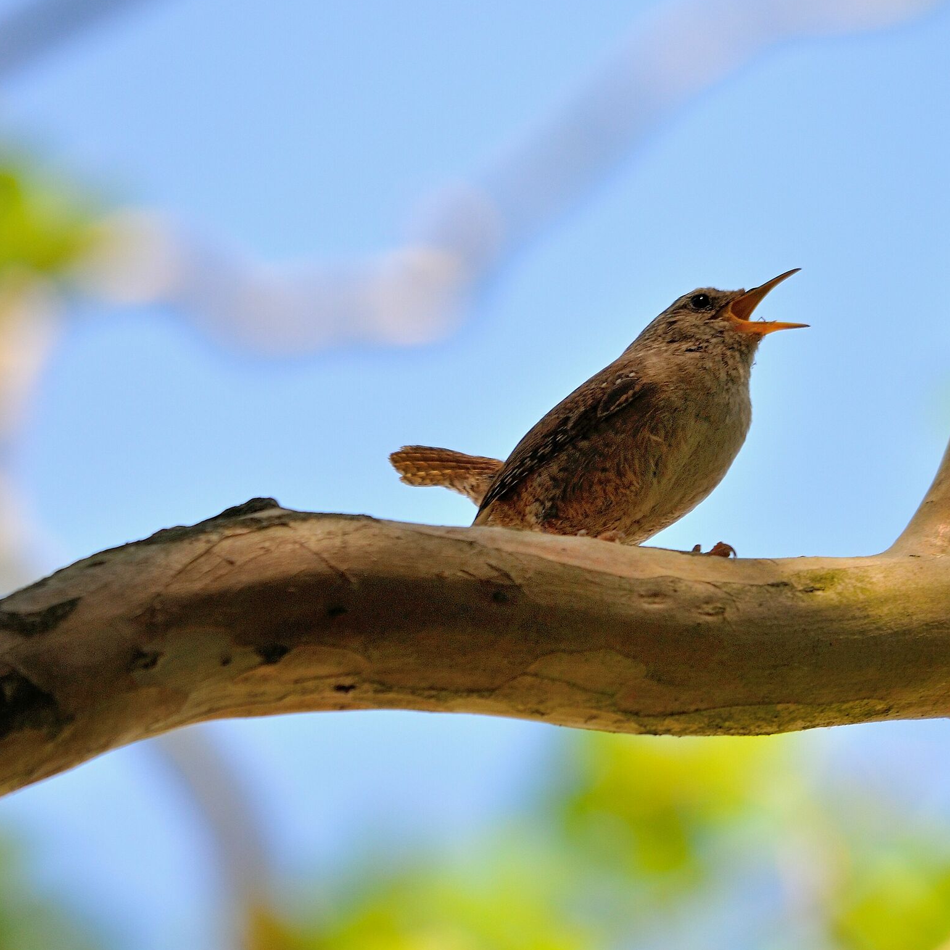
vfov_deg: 1.8
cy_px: 482
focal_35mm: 992
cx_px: 600
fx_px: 30801
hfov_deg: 1.8
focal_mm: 500
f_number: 8
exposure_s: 1/250
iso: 400
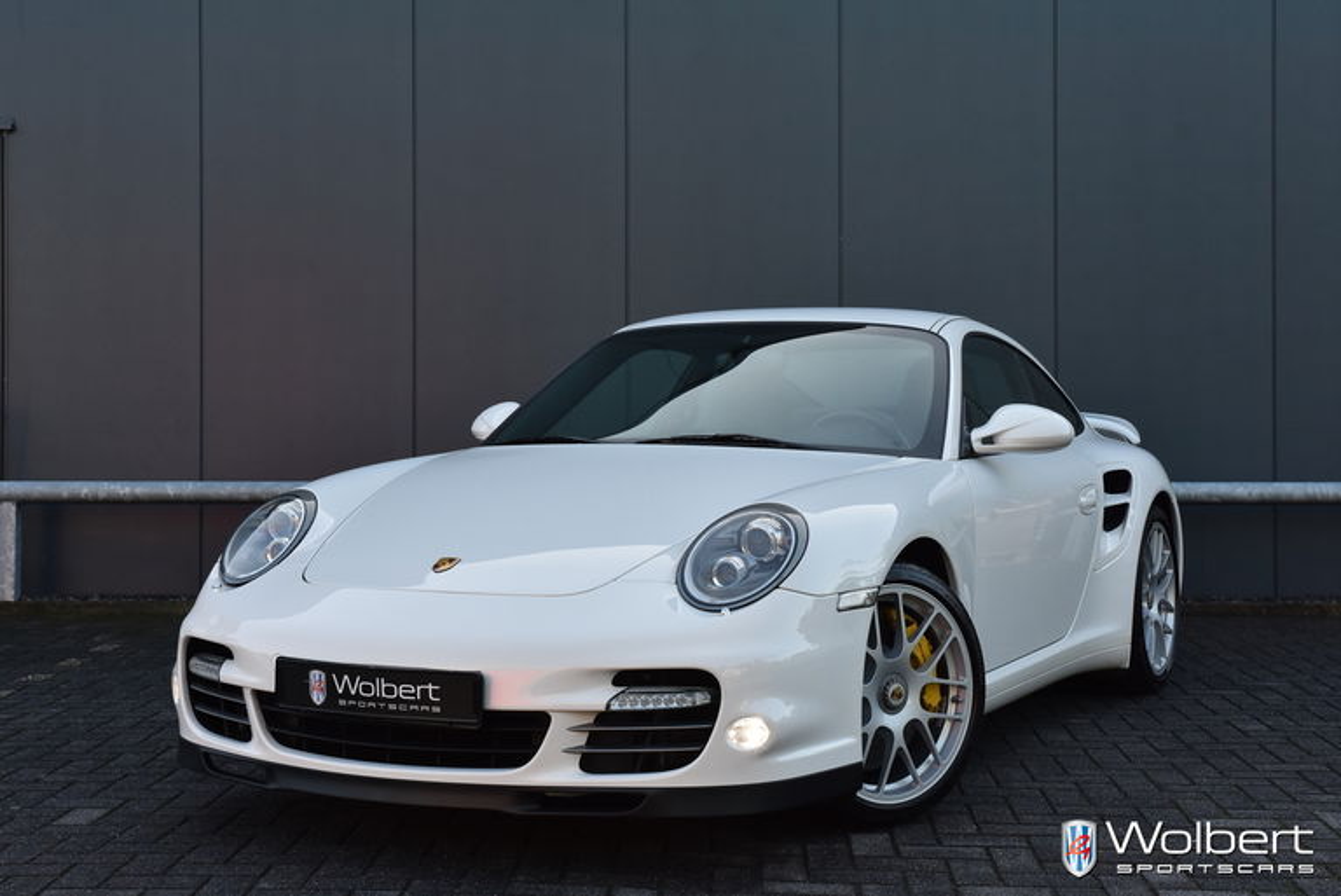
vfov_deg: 23.8
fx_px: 2124
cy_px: 448
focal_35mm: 57
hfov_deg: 35.0
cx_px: 670
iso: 720
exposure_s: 1/500
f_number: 8
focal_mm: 38
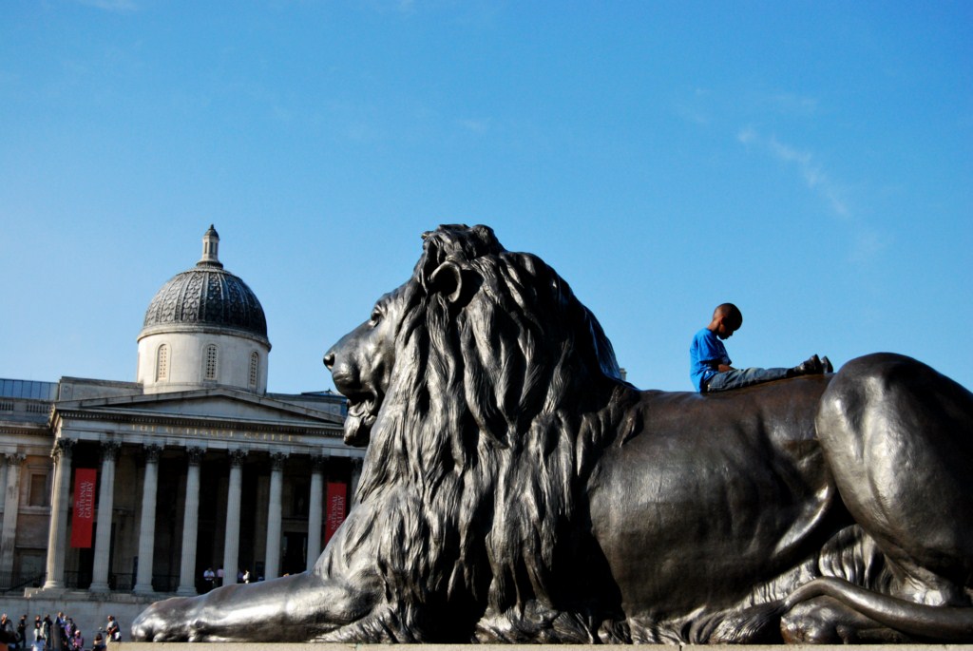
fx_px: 1420
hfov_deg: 37.8
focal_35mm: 52
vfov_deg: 25.8
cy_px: 326
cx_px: 486
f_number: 5.6
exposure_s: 1/2500
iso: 800
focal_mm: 35
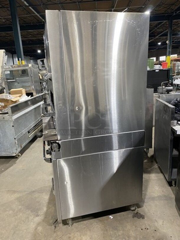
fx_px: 180
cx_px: 90
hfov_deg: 53.1
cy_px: 120
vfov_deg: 67.3
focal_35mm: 26
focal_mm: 4.25
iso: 320
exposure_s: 1/60
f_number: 1.8
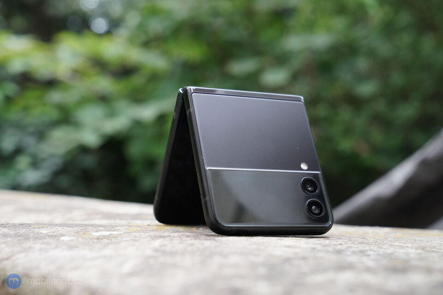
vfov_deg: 22.6
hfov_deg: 33.4
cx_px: 222
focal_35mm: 60
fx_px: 738
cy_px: 148
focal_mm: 60
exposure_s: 1/160
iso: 10000
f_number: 7.1
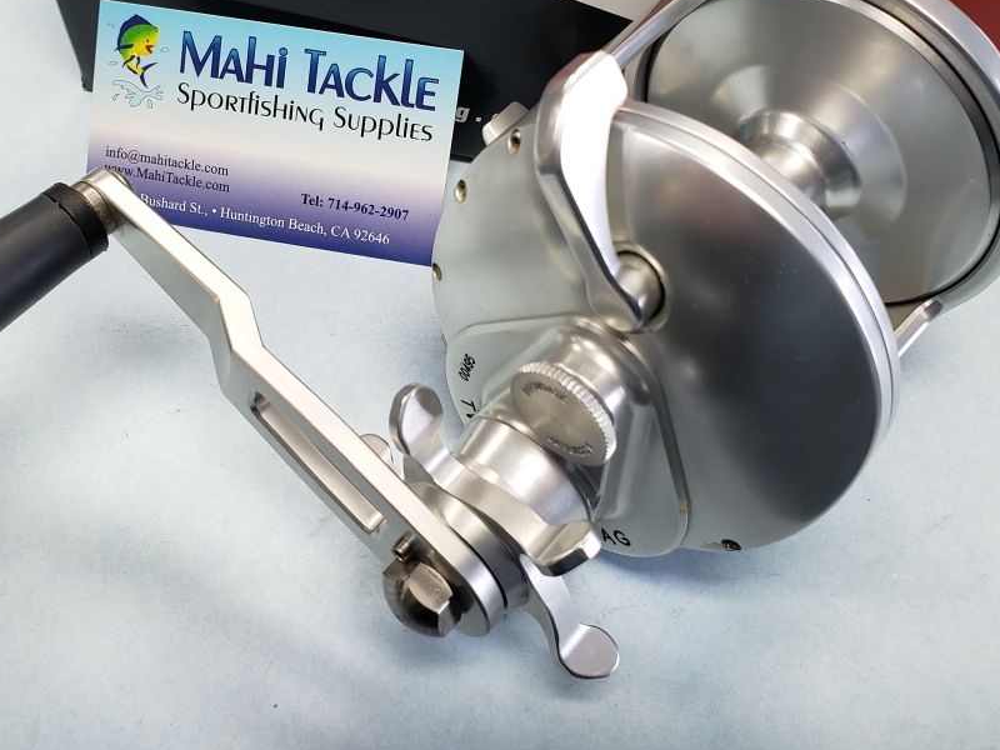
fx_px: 1127
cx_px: 410
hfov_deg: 47.6
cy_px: 226
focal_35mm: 39
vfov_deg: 36.3
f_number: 2.4
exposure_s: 1/60
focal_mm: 4.3
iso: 160
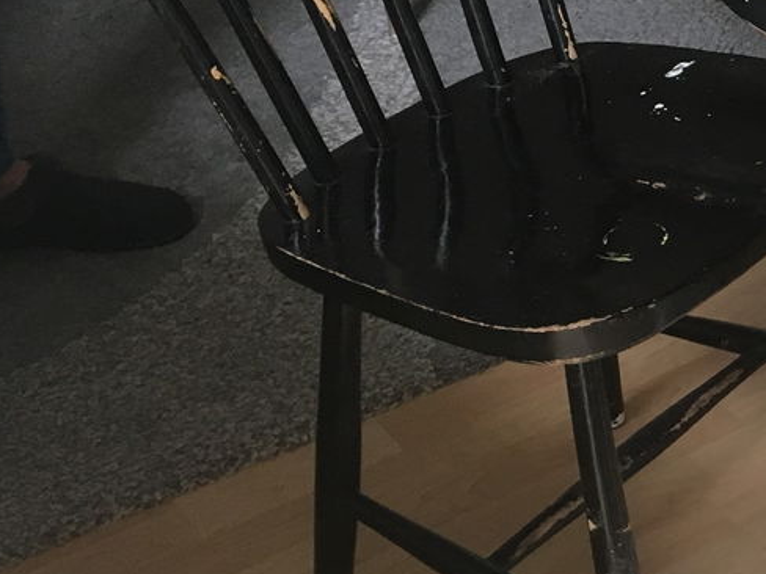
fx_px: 2102
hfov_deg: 17.9
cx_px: 1231
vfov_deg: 15.5
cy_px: 146
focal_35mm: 95
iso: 100
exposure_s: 1/33
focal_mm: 4.15
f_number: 2.2
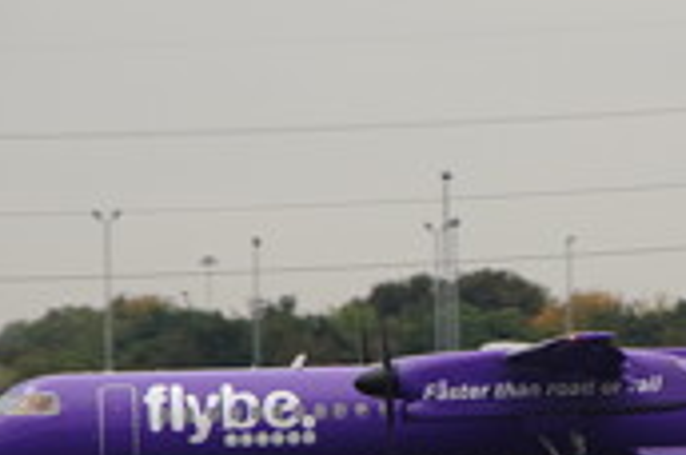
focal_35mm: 530
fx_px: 10081
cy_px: 373
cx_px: 574
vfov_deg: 2.6
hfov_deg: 3.9
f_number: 6.3
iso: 800
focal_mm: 135
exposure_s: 1/80
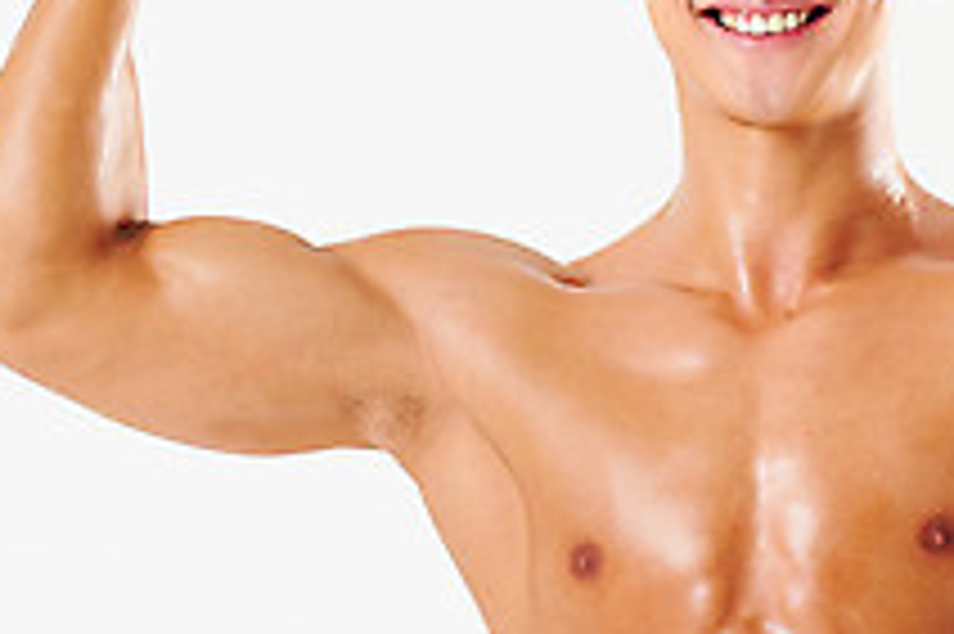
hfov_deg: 6.0
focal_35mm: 345
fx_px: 9135
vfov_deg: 4.0
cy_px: 364
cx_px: 457
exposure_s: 1/125
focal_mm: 122
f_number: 11
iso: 100
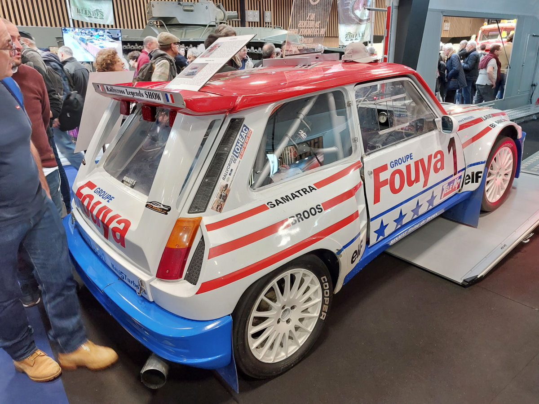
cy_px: 202
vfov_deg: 54.9
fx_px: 389
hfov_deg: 69.4
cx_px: 270
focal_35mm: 25
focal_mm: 5.23
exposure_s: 1/33
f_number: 1.8
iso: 500
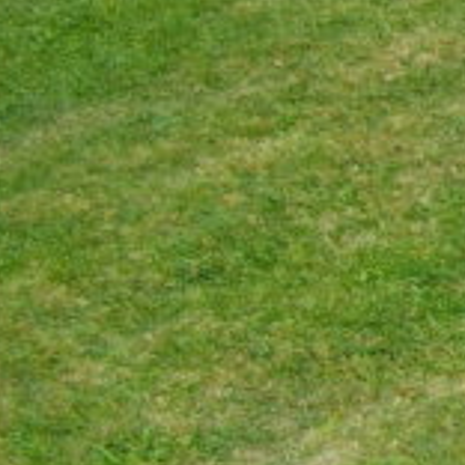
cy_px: 408
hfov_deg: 6.9
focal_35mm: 211
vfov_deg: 8.3
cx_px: 1702
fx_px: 3207
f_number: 2.9
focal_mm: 5.7
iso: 100
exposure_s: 1/640
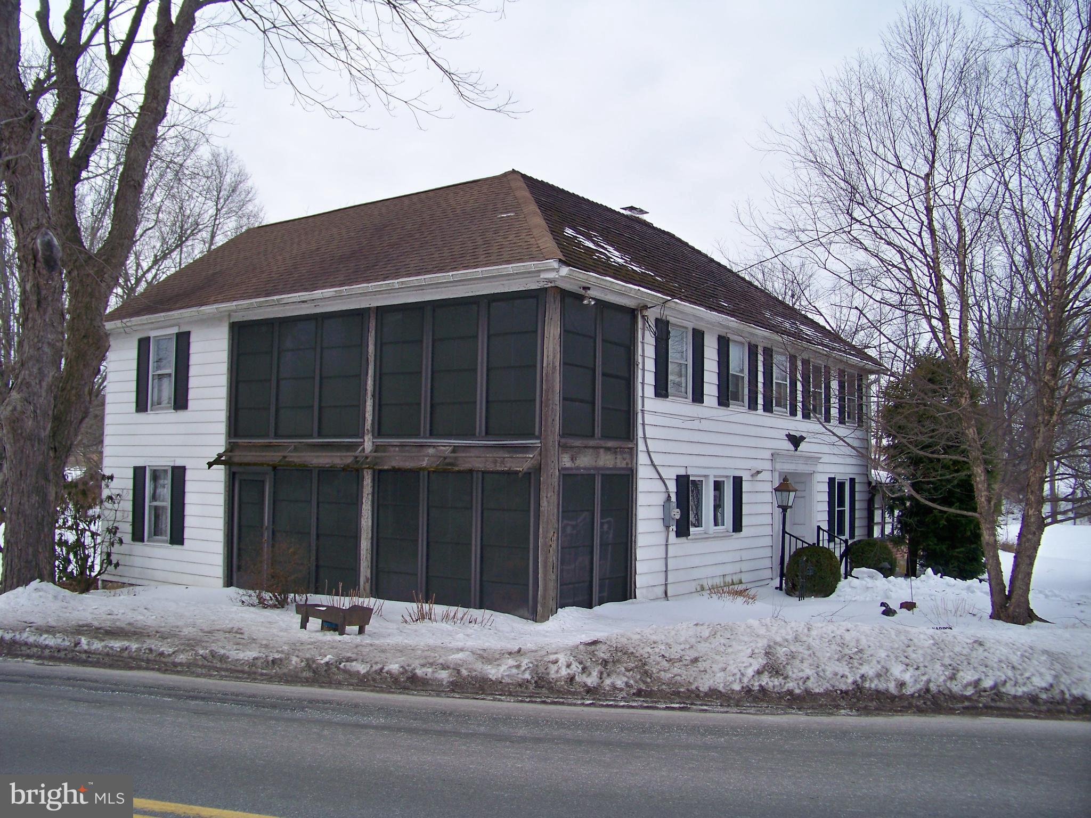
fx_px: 1040
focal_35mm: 33
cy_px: 409
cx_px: 546
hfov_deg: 55.4
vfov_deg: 42.9
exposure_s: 1/640
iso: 64
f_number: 2.8
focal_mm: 5.85
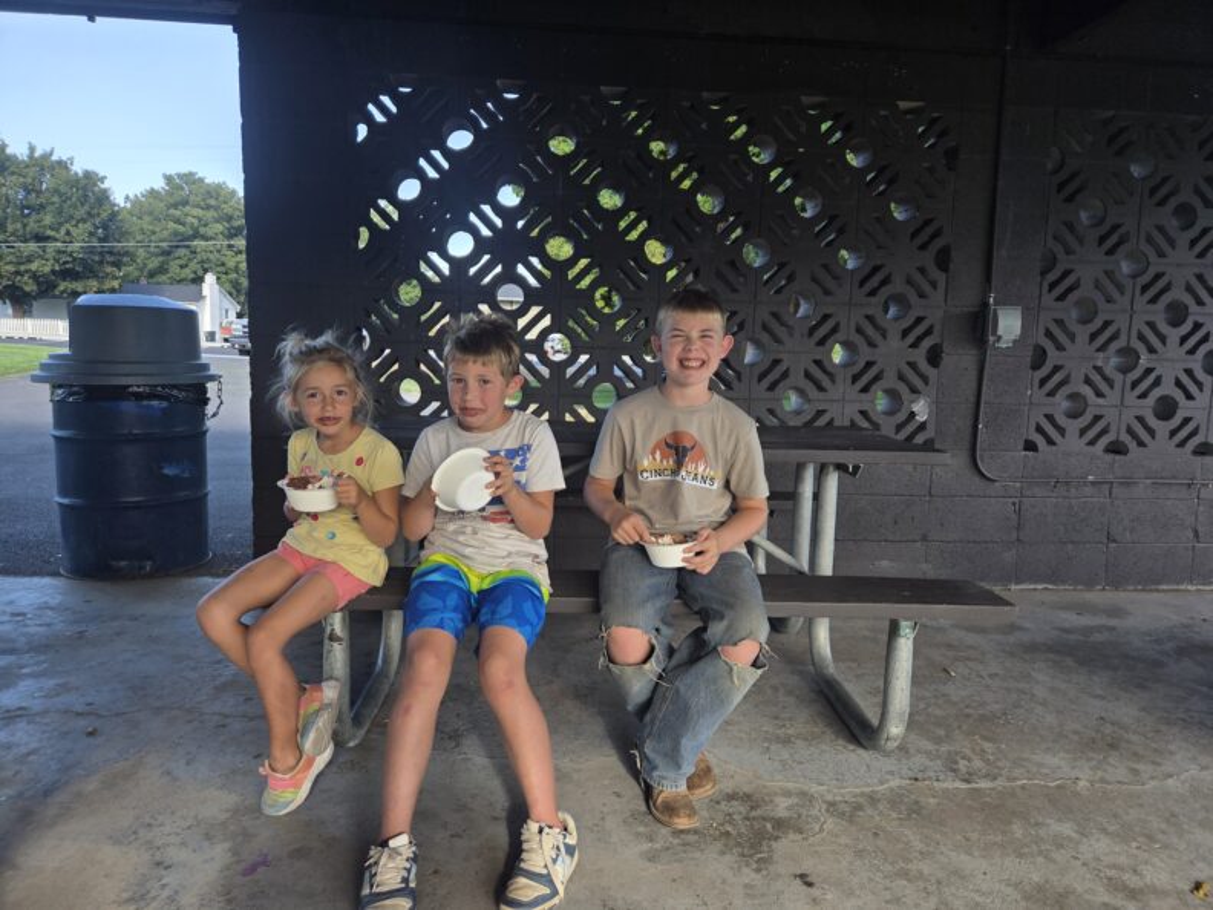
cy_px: 455
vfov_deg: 58.9
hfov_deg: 73.9
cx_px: 606
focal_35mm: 23
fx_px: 806
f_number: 1.8
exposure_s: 1/883
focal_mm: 5.4
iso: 80
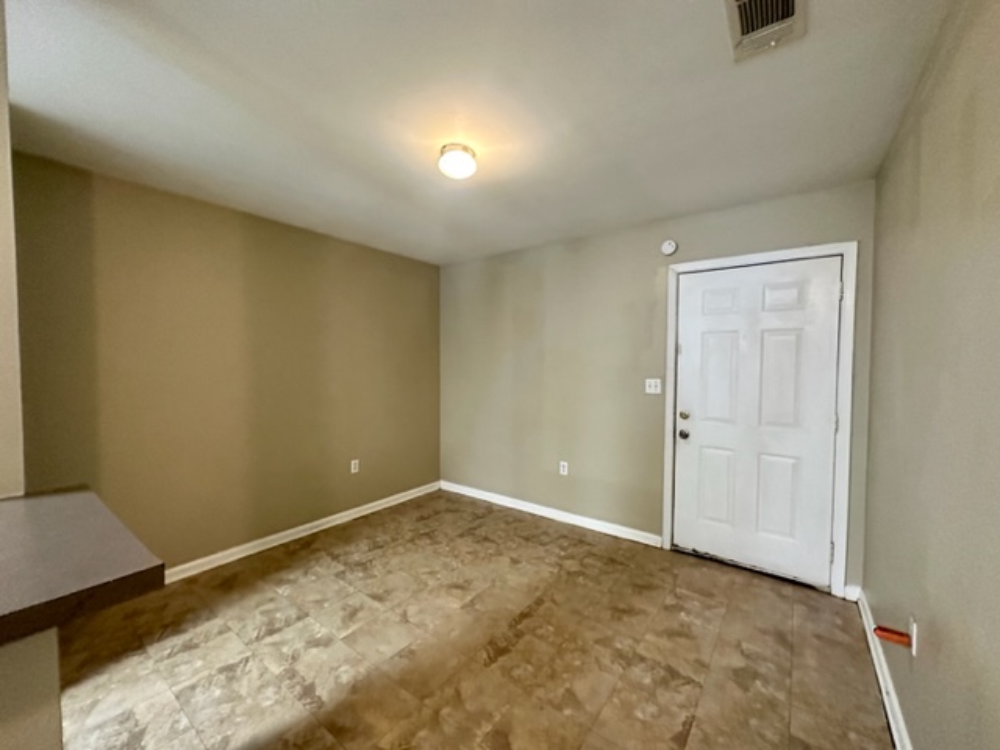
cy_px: 375
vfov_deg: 85.7
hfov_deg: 102.1
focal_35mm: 14
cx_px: 500
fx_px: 404
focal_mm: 2.22
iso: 800
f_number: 2.2
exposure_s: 1/60
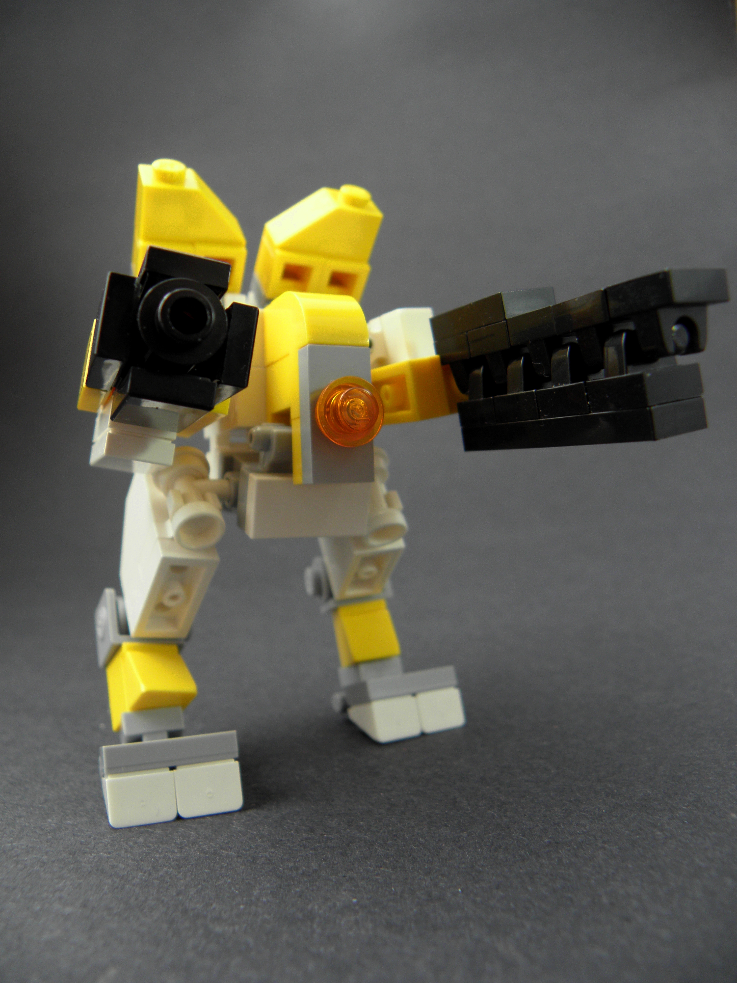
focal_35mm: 26
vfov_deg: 67.3
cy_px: 492
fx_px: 738
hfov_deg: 53.1
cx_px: 368
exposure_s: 1/15
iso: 125
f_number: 2.8
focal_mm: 4.6
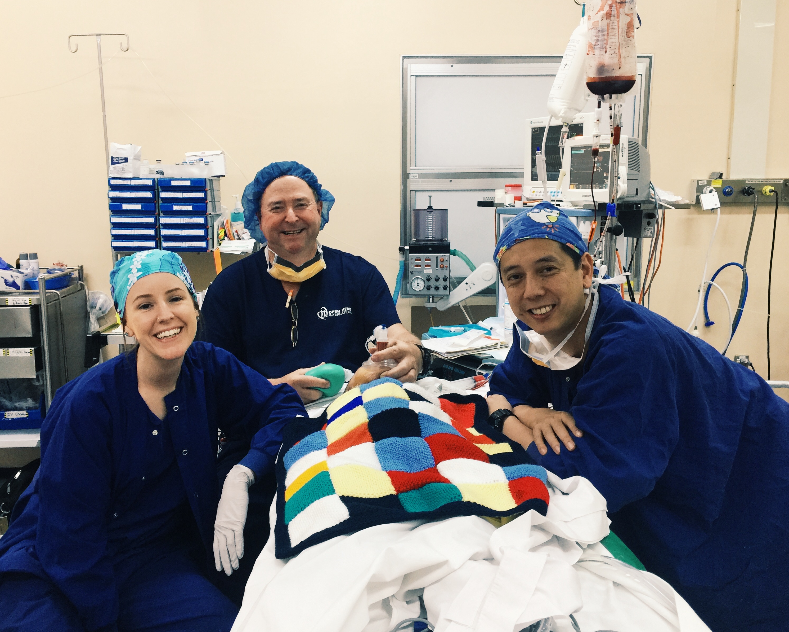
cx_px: 368
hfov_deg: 57.1
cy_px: 309
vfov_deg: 47.1
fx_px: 724
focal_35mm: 31
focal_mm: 4.15
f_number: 2.2
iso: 80
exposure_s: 1/33
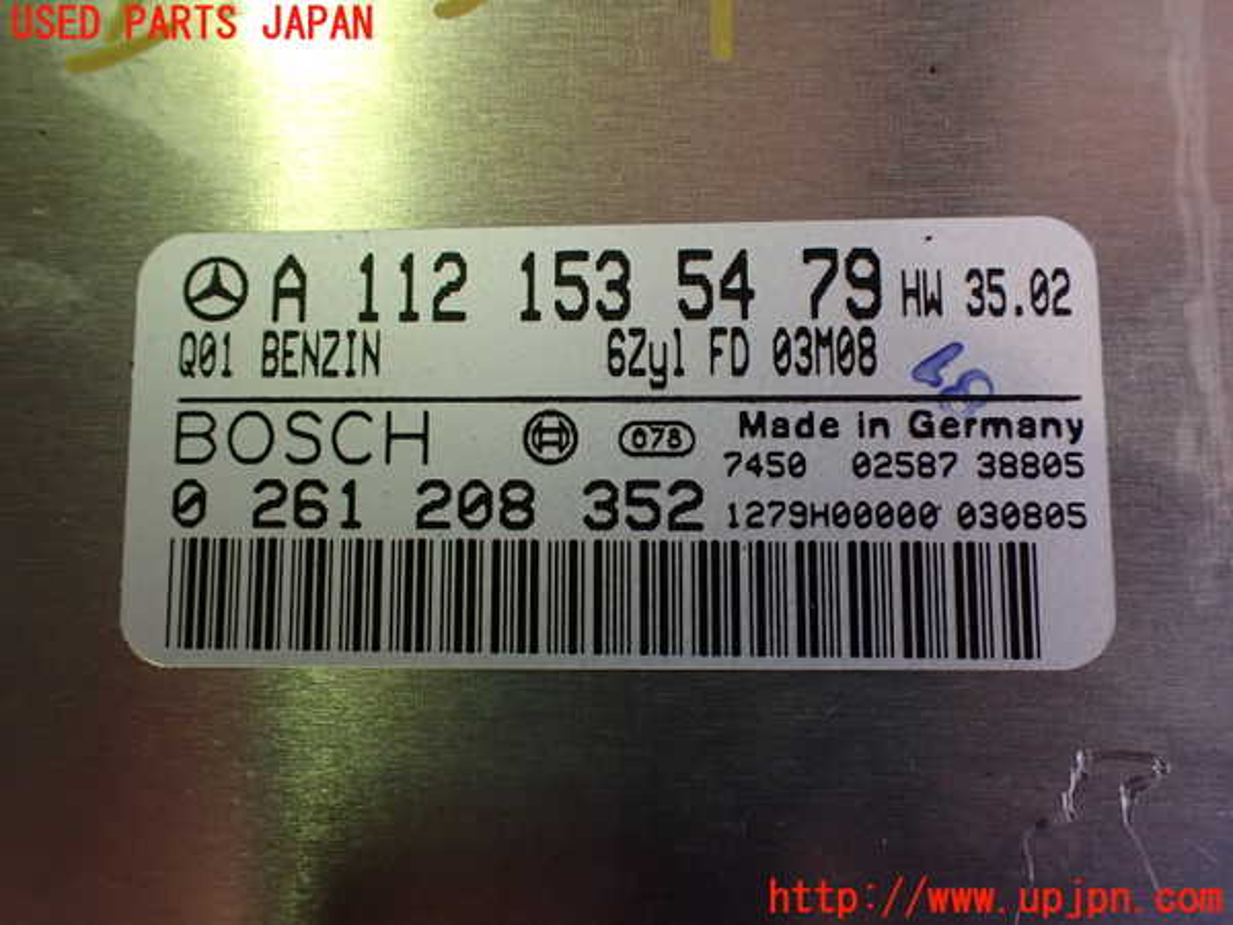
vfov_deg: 46.8
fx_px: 1069
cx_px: 616
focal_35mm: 30
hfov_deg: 60.0
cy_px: 462
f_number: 2.3
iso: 320
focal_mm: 5.4
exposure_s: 1/125
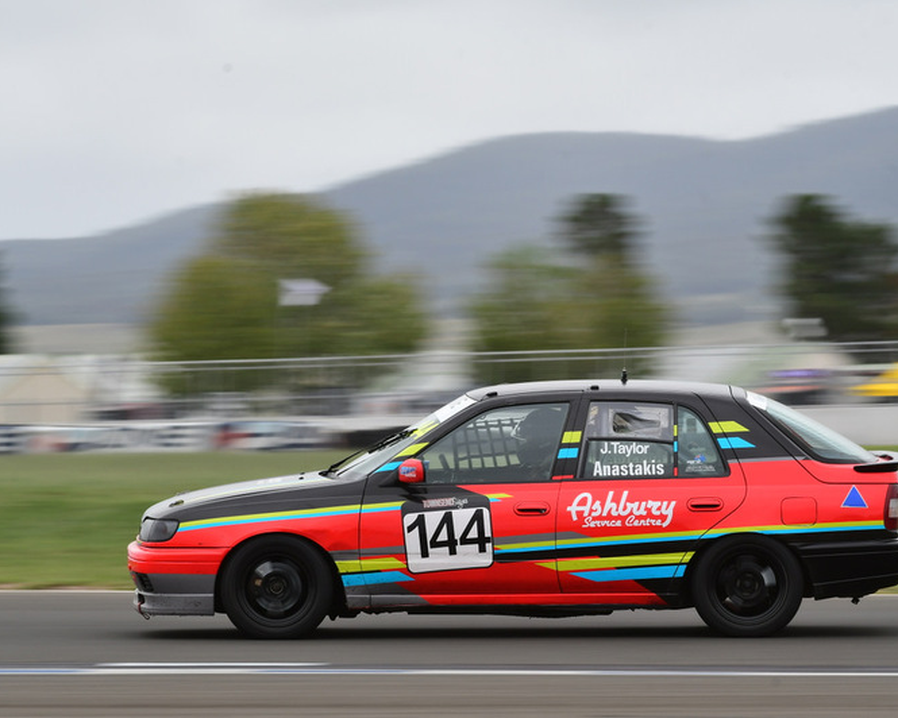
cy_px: 359
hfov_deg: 5.7
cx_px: 516
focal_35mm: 339
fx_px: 9010
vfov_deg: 4.6
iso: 320
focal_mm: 200
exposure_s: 1/160
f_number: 13
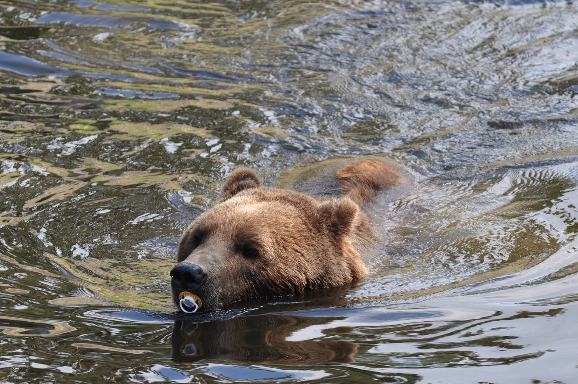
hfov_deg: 6.3
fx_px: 5260
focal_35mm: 328
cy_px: 209
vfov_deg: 4.2
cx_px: 265
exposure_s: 1/500
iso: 400
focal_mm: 180
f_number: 5.6
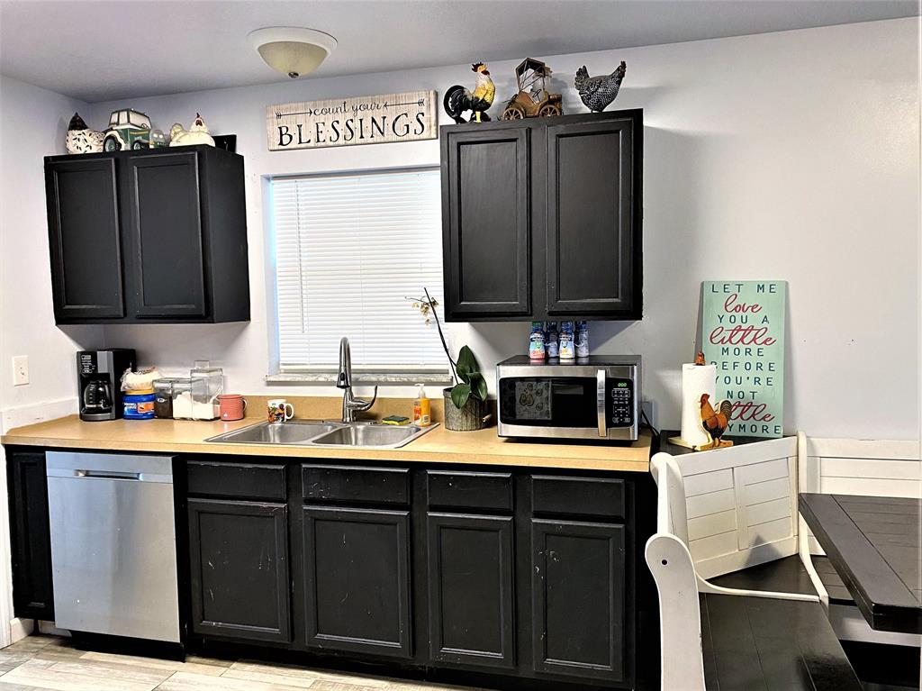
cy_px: 346
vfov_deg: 53.0
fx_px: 692
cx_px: 461
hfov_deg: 67.3
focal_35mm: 26
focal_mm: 4.25
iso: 160
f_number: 1.8
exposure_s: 1/60
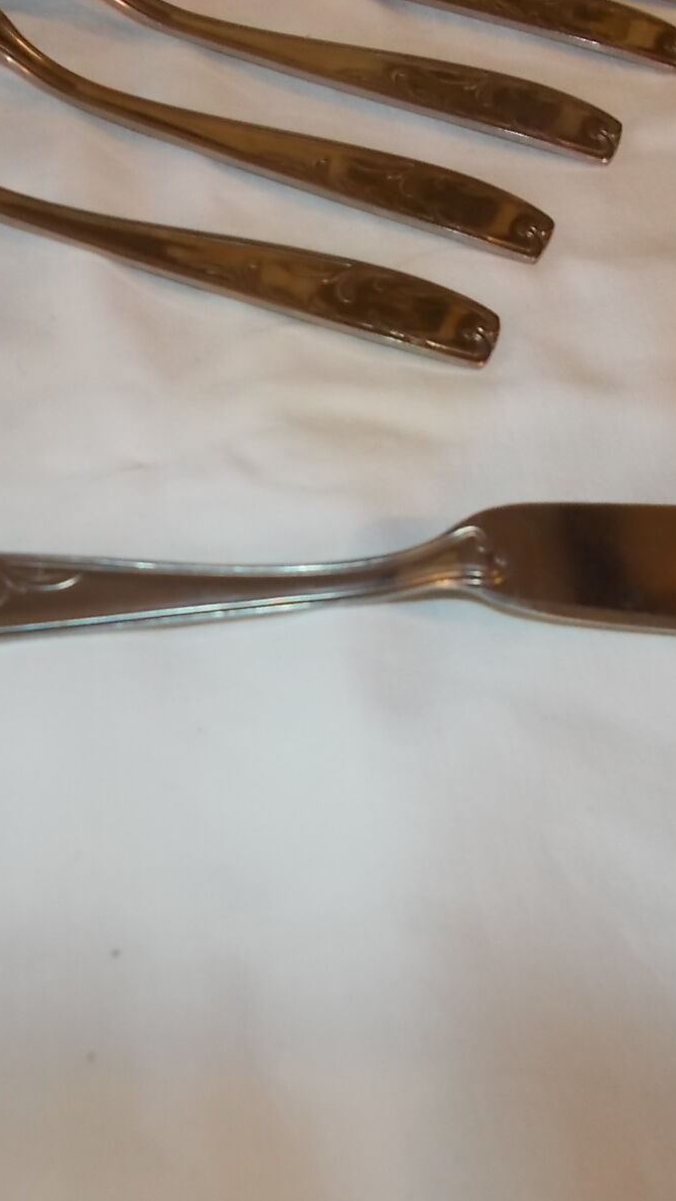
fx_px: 1211
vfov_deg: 52.8
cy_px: 601
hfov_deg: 31.2
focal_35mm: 38
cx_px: 349
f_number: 3.2
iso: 200
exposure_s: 1/25
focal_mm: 4.6
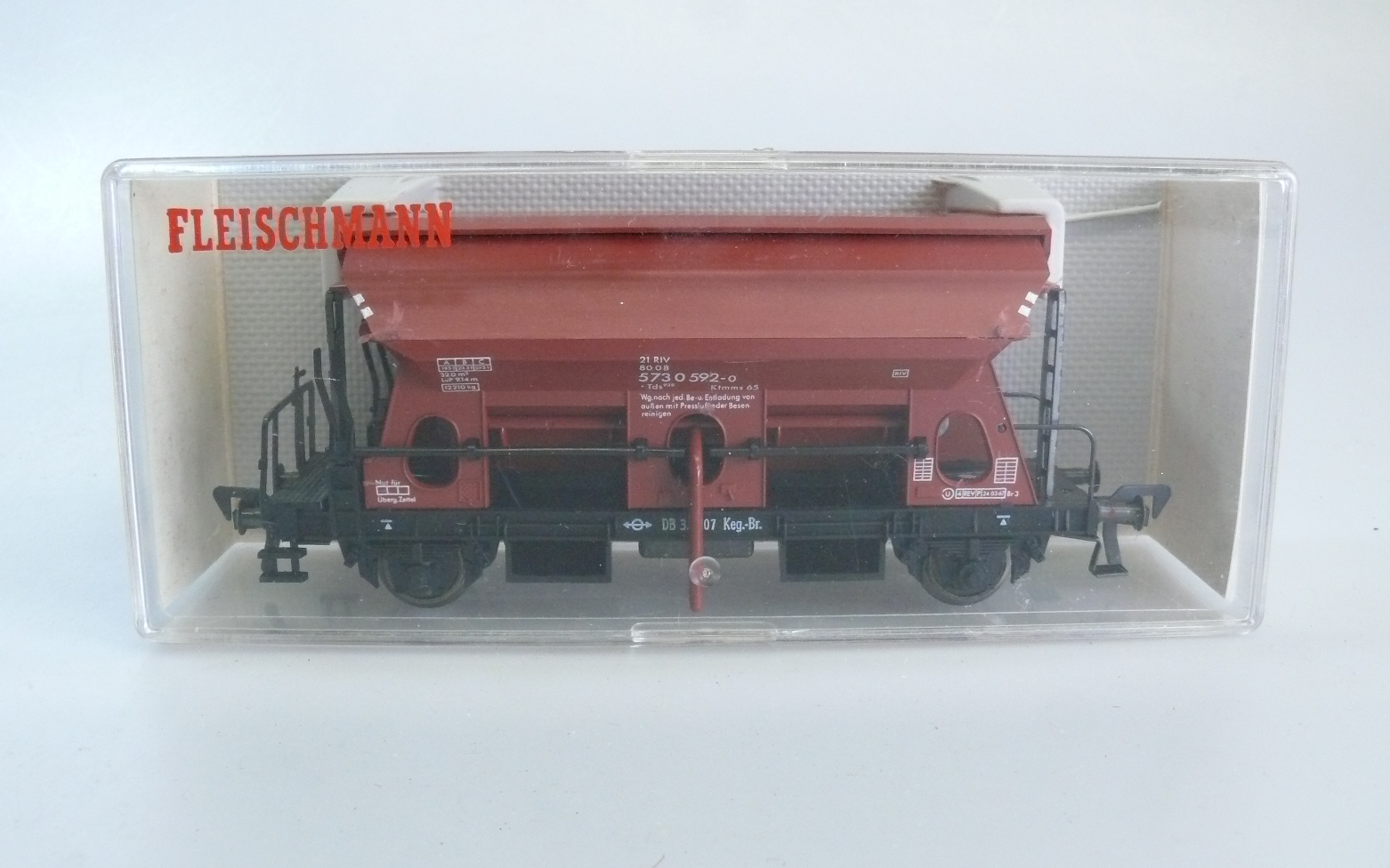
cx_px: 699
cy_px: 416
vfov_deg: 33.6
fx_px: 1439
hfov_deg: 51.5
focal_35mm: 38
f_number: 6.3
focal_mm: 7.4
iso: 400
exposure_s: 1/50
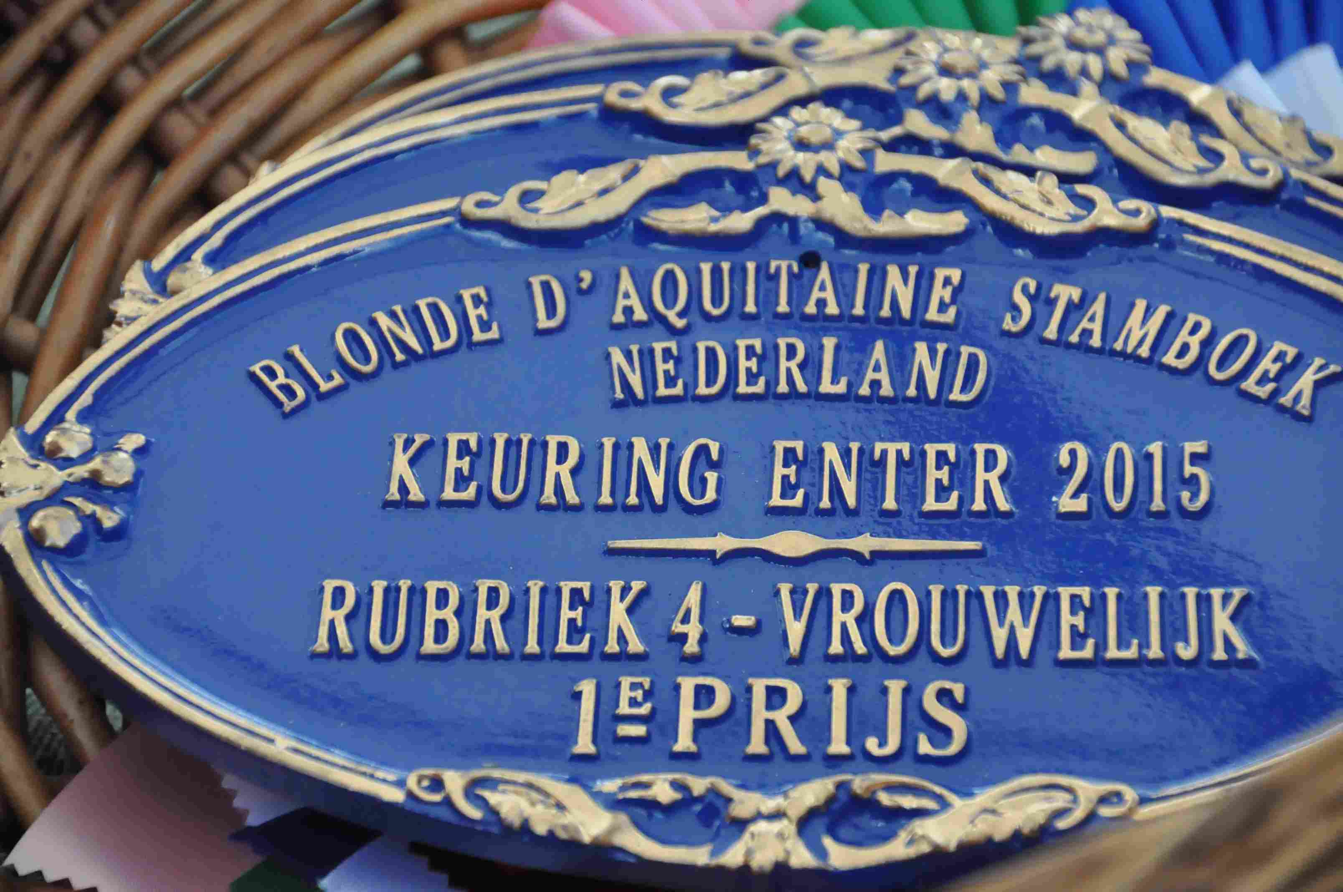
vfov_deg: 4.9
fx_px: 10340
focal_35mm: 278
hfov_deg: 7.4
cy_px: 446
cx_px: 672
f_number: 6.3
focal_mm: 185
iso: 3200
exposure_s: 1/1600
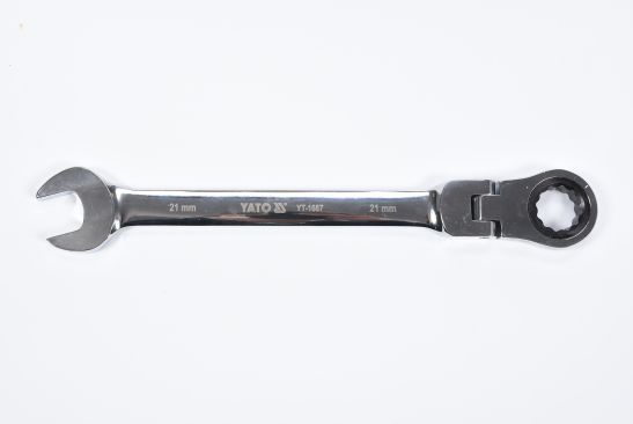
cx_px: 316
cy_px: 212
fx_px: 1109
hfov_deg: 31.9
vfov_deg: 21.6
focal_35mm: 63
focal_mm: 42
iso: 250
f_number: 14
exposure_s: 1/125
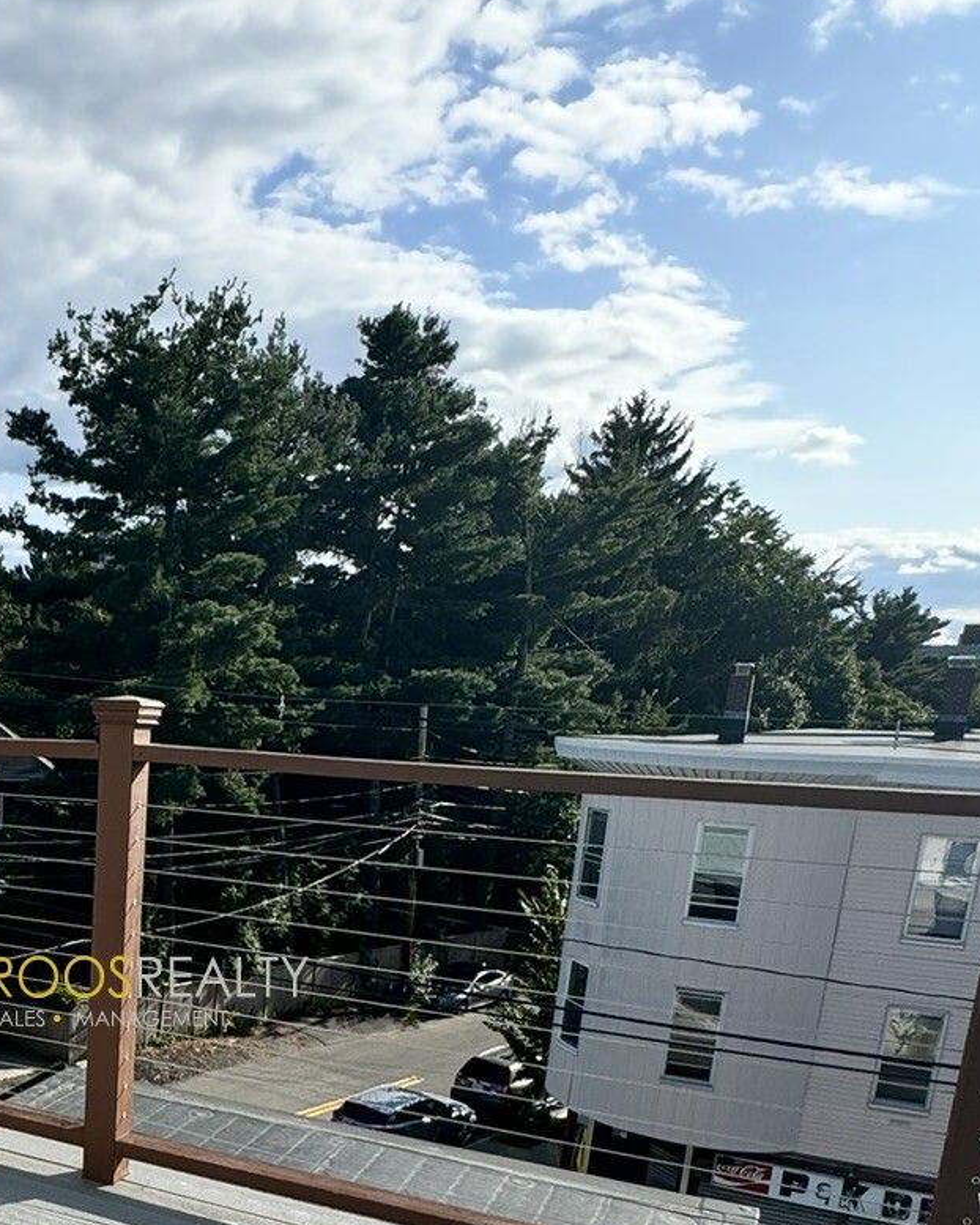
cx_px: 6
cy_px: 989
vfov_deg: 47.4
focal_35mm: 36
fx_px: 1305
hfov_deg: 37.0
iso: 50
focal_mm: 2.22
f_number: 2.2
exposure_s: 1/1395
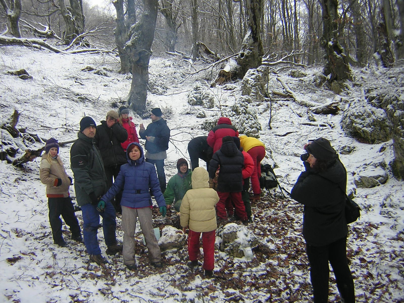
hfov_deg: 51.4
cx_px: 202
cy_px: 152
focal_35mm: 36
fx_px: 420
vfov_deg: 39.7
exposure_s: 1/133
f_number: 2.6
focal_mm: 4.7
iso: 100
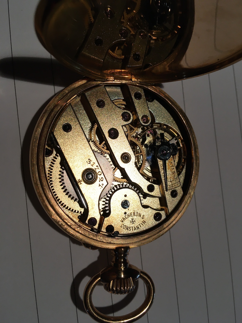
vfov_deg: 61.7
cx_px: 121
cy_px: 162
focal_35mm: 29
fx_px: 270
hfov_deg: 48.2
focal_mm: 4.15
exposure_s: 1/33
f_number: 2.2
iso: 40
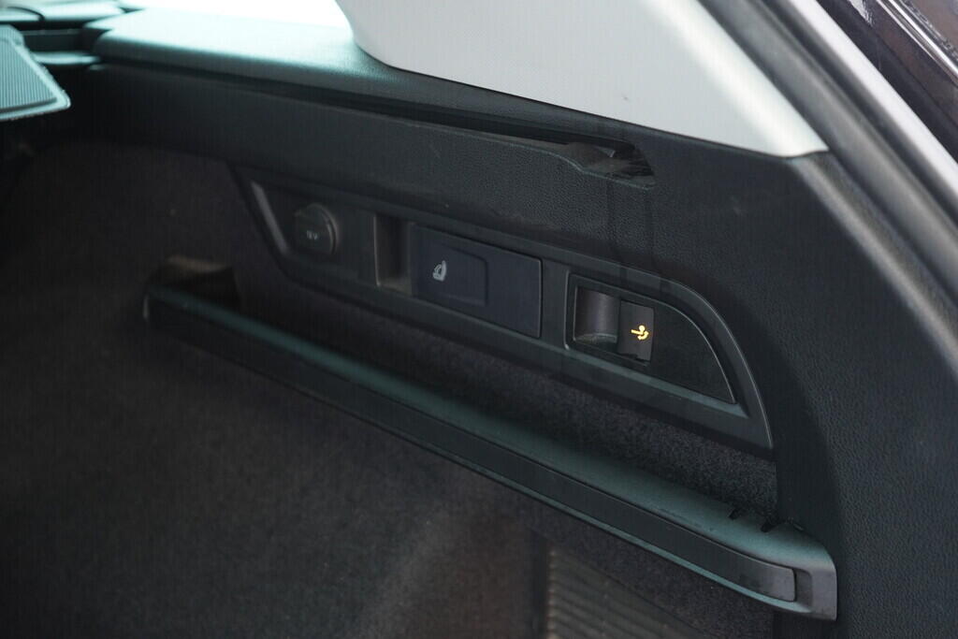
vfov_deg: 36.9
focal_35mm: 36
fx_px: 958
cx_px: 479
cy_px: 320
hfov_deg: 53.1
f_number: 2.8
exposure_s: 1/40
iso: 800
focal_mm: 24
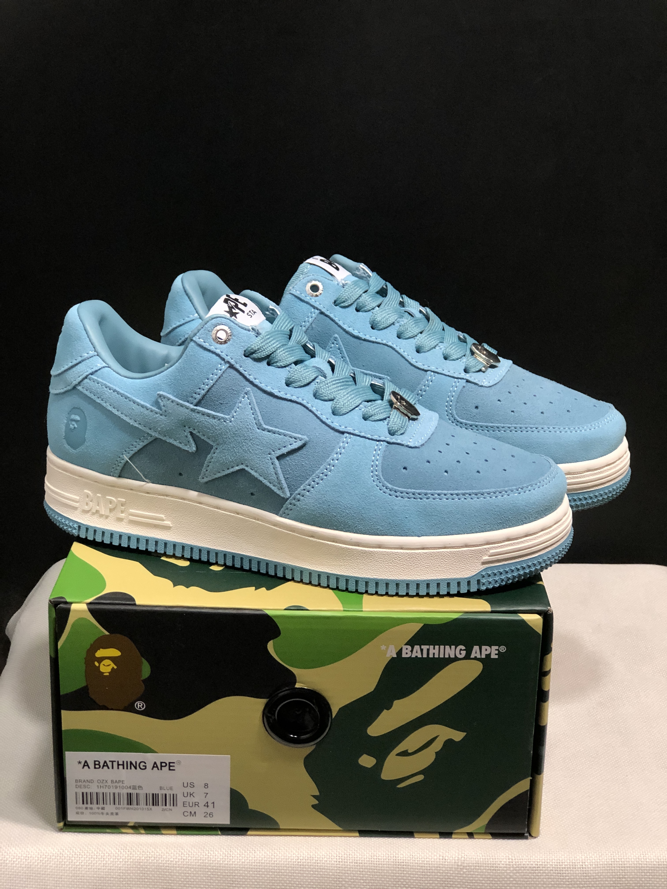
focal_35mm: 57
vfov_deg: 33.8
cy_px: 444
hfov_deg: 25.7
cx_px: 334
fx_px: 1464
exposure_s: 1/30
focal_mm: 6.6
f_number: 2.8
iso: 125
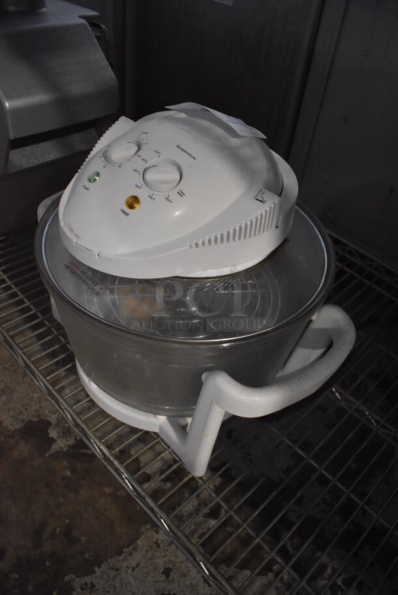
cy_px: 298
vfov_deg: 67.3
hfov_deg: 48.0
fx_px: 447
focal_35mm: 27
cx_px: 199
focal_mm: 18
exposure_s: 1/125
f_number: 3.5
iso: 3200
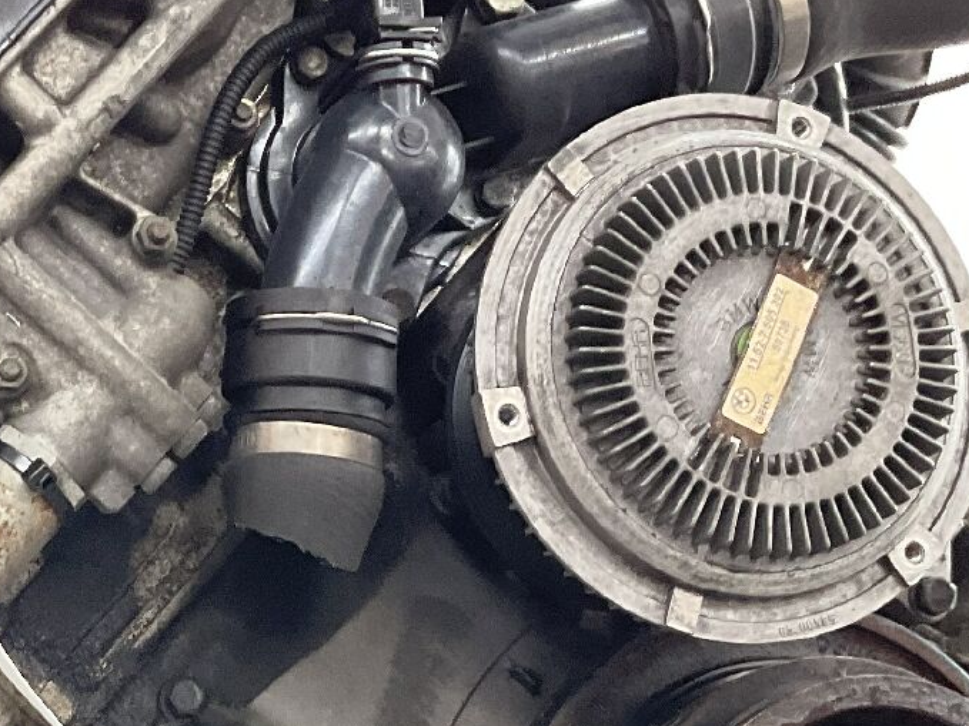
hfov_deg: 23.5
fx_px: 2295
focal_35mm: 82
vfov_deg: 17.7
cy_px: 653
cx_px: 212
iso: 160
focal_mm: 3
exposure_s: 1/50
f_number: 1.8
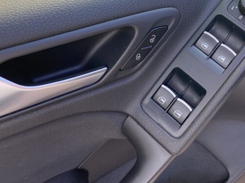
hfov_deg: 43.9
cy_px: 38
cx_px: 172
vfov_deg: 33.4
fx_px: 297
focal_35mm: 42
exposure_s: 1/122
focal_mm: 4.25
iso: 50
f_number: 1.8
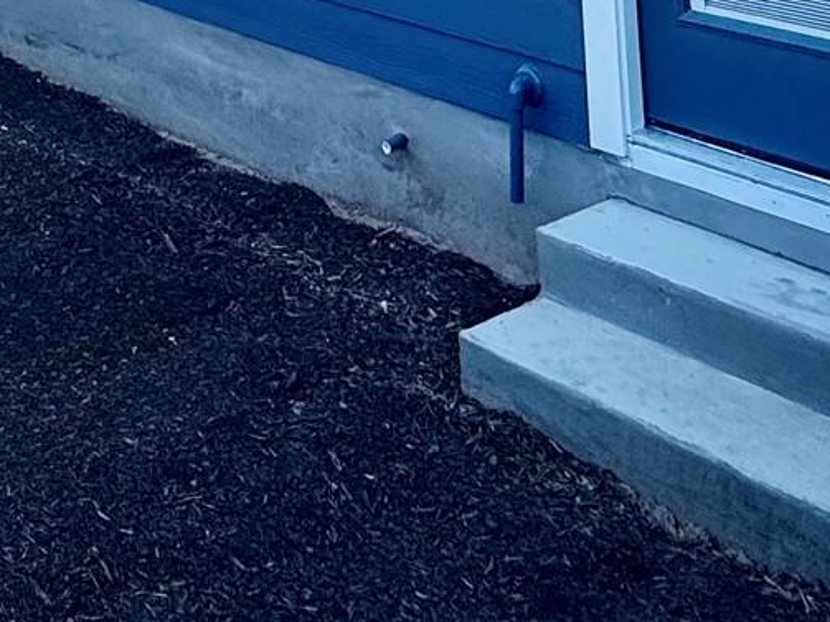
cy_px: -604
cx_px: 50
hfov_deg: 31.8
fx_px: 1366
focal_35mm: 57
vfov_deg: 18.1
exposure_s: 1/796
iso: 40
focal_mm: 2.22
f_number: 2.2
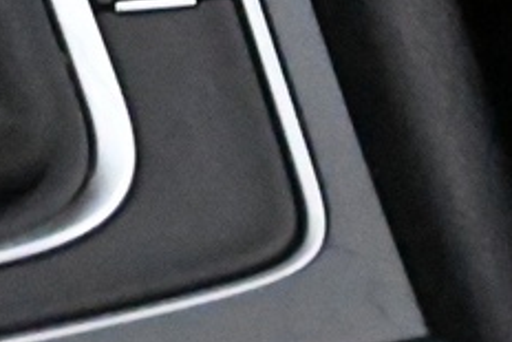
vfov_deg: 3.4
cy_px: -596
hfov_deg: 5.1
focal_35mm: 398
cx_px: -591
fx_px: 5664
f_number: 5.6
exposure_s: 1/60
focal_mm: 38
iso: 18000
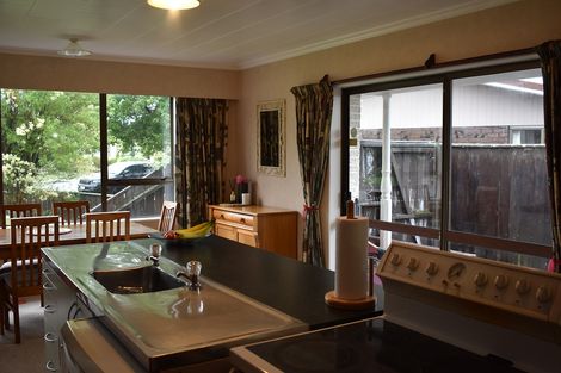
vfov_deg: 38.3
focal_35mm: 34
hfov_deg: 55.1
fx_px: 537
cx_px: 280
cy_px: 186
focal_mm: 23
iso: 400
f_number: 4.5
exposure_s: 1/80
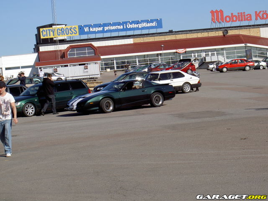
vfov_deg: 12.7
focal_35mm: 117
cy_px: 100
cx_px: 134
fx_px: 906
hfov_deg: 16.8
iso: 50
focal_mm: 24
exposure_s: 1/200
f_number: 8.3
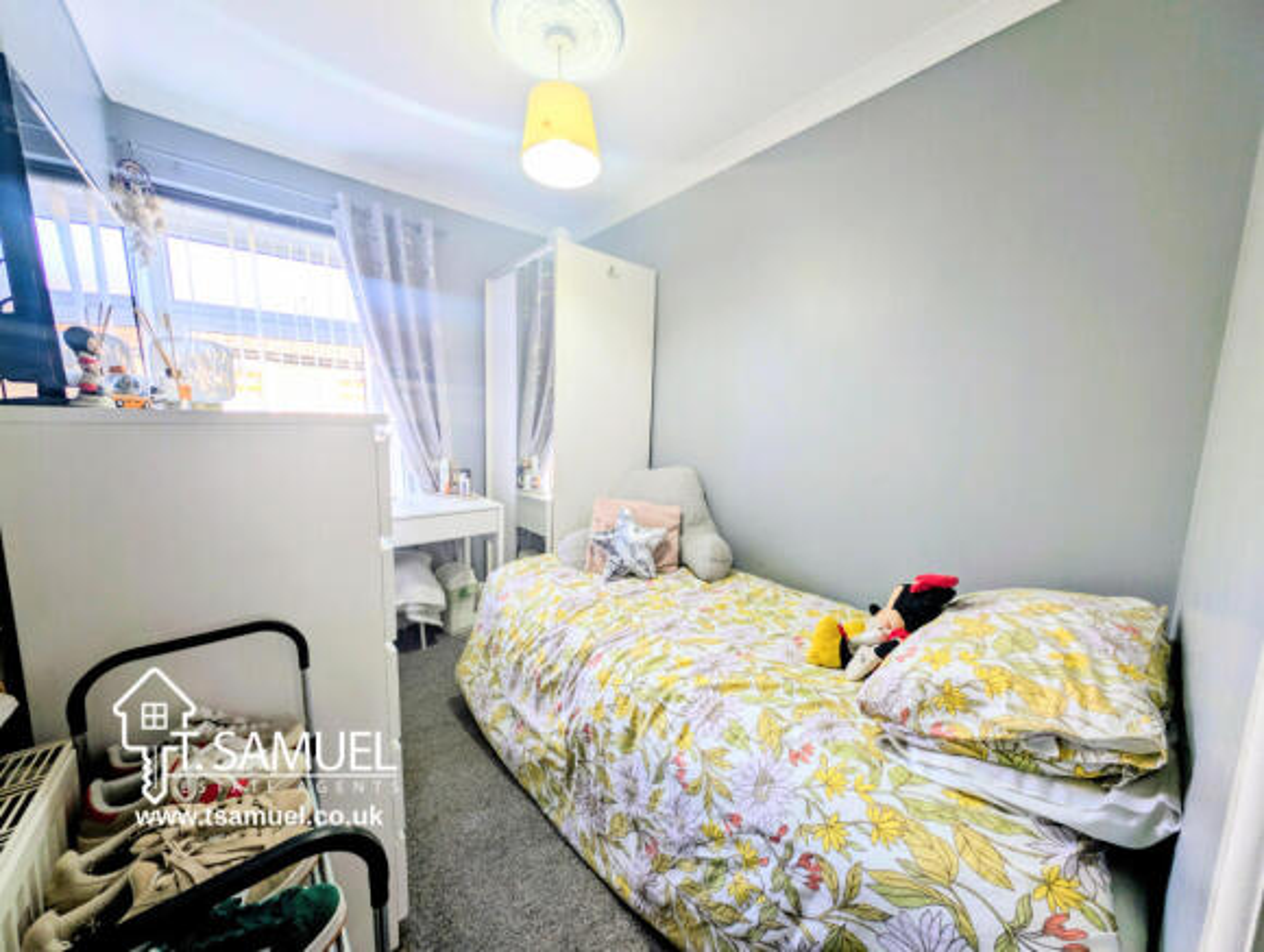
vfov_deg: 94.7
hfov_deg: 110.4
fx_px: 439
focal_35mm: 12
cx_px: 632
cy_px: 476
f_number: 1.95
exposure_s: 1/40.3
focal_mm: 2.23
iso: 37
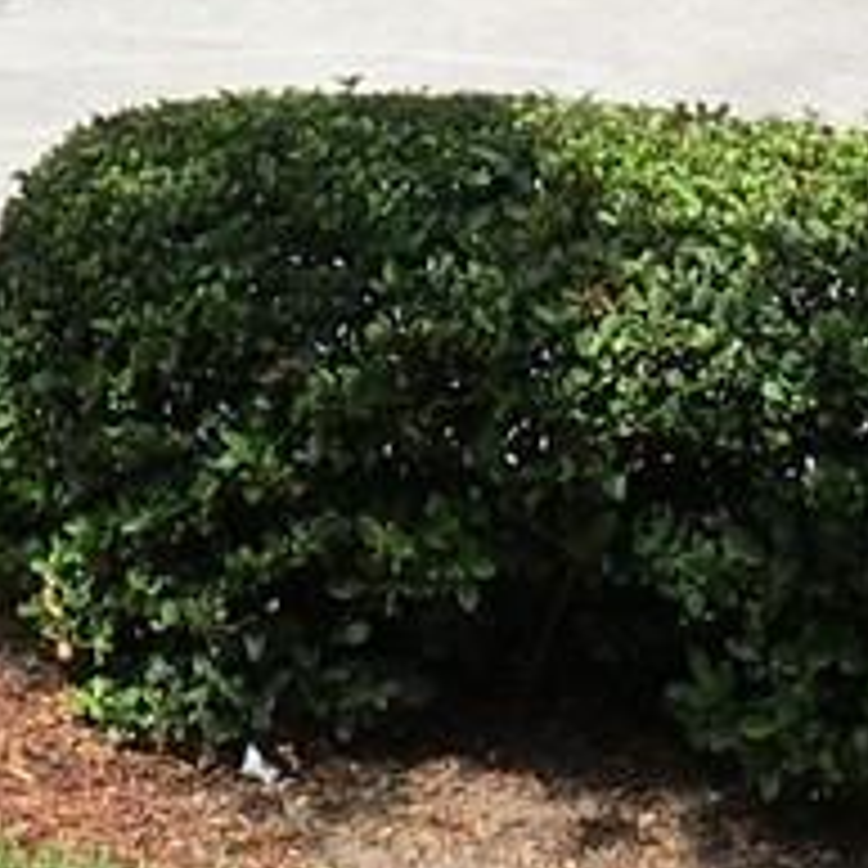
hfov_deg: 8.1
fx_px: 6043
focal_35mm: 213
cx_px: -189
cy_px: -850
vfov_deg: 7.9
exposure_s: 1/1202
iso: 25
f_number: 2.2
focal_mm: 4.15
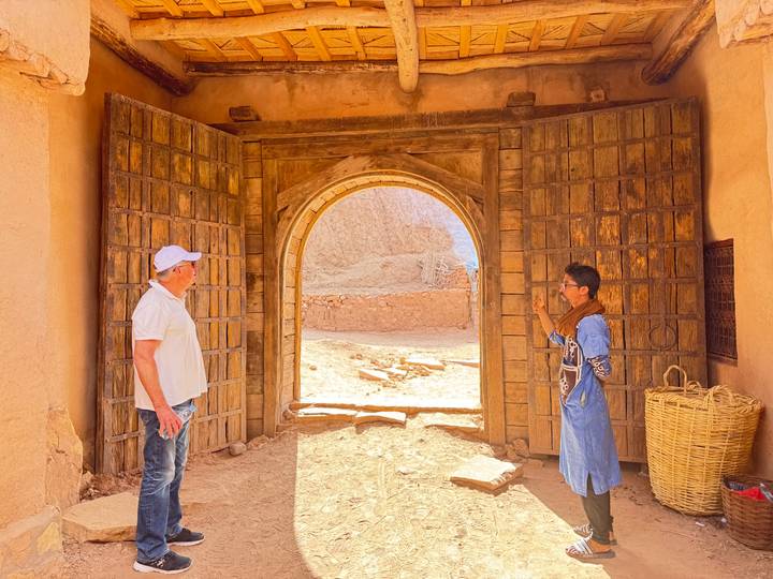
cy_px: 290
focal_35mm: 24
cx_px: 386
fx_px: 536
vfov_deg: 56.8
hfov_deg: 71.6
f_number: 1.78
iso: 80
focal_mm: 6.76
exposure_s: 1/172
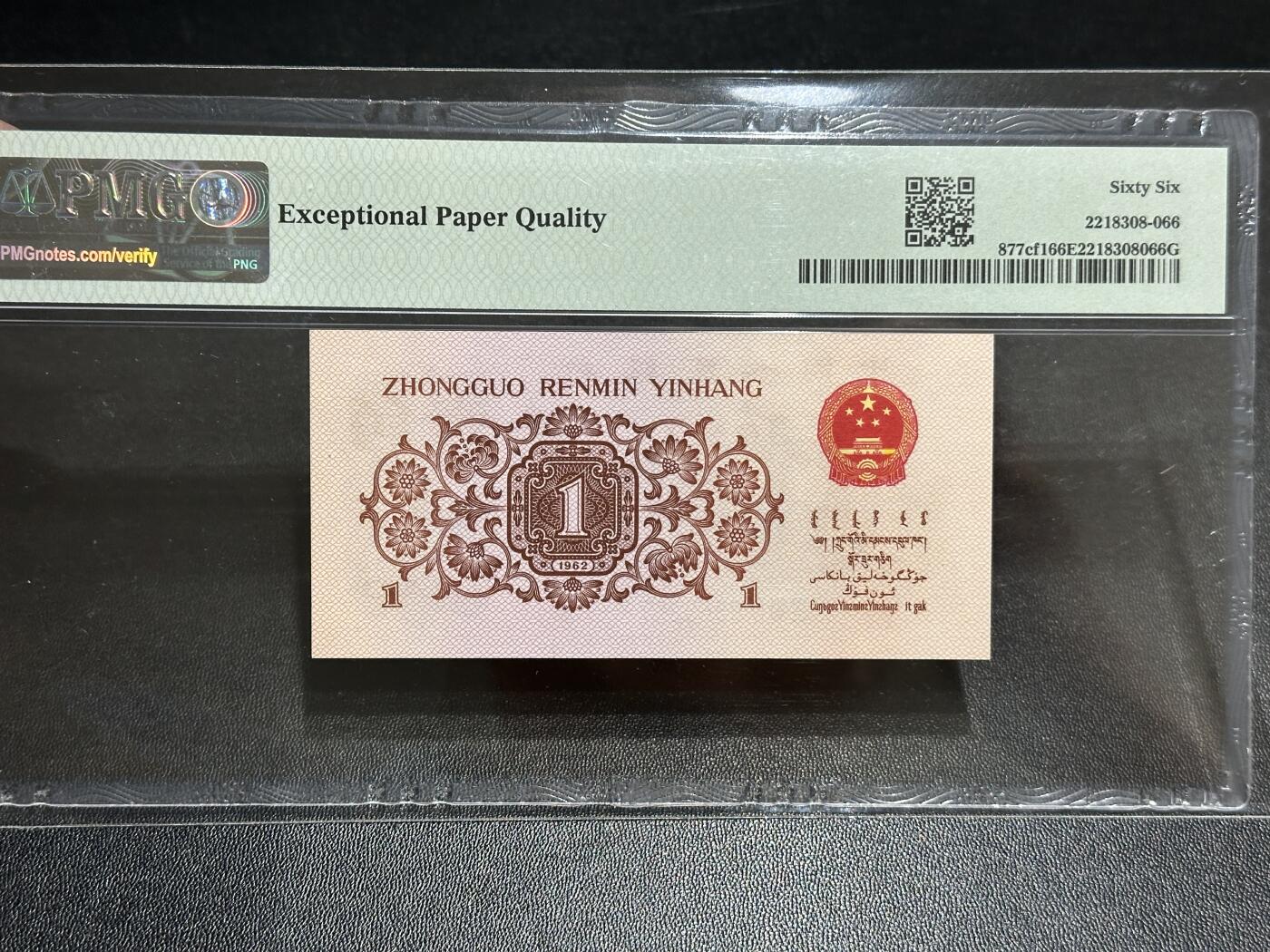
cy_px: 476
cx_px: 635
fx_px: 1761
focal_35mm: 48
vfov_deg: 30.3
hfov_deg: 39.7
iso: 125
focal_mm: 6.86
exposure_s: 1/50
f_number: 1.78
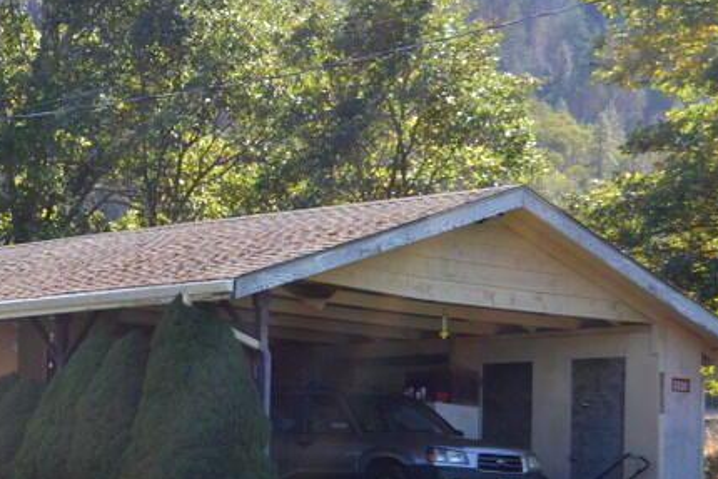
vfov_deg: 10.7
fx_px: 2554
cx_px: -72
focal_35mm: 128
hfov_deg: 15.6
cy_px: 245
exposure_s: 1/160
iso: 100
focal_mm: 34
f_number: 6.3
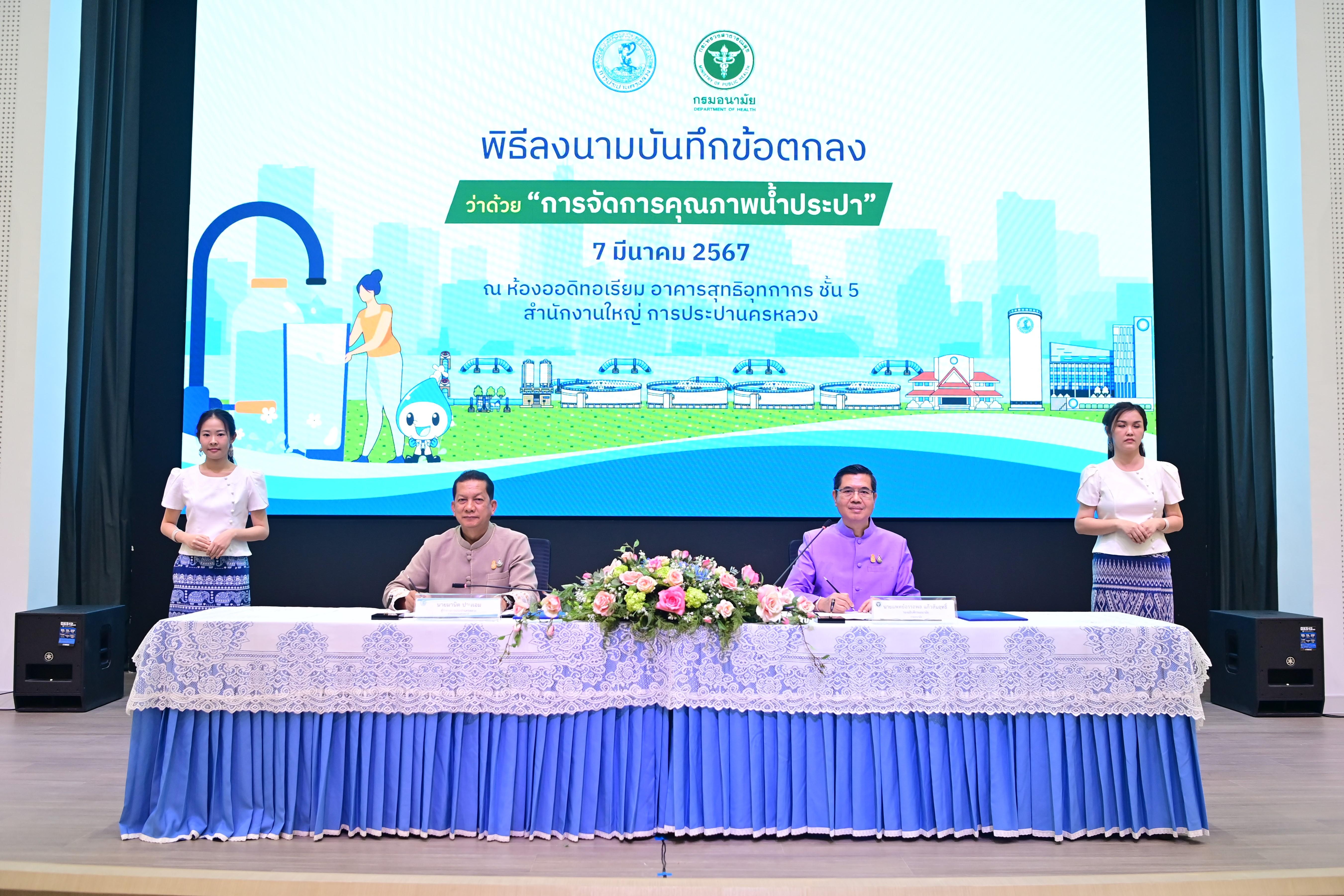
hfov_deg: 58.7
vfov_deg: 41.1
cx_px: 672
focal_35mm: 32
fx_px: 1195
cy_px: 448
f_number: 2.8
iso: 1000
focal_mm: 32
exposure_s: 1/100
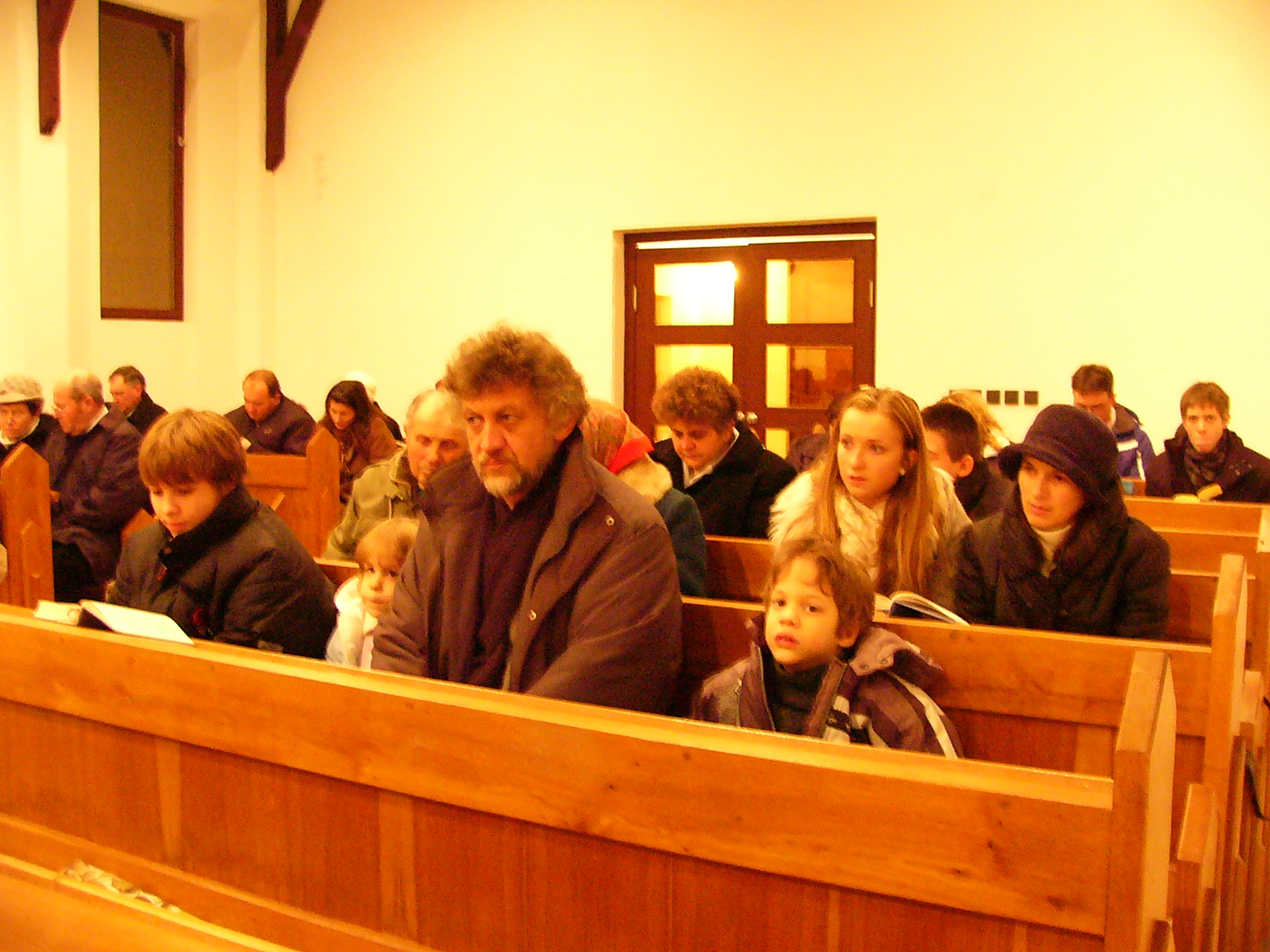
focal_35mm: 35
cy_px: 476
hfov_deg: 52.6
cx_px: 635
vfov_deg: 40.7
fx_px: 1284
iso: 400
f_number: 2.8
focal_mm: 4.6
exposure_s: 1/8
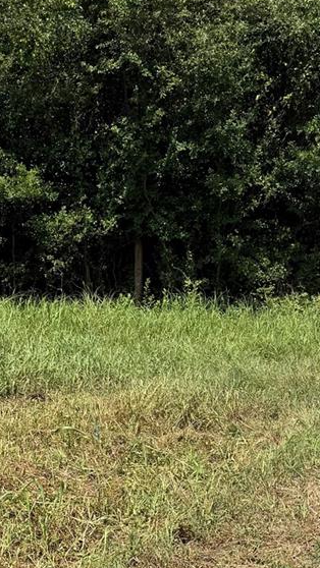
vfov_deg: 28.8
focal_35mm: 72
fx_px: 1086
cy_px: 441
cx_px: 92
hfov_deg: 16.7
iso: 80
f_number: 1.78
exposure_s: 1/3425
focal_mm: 6.76
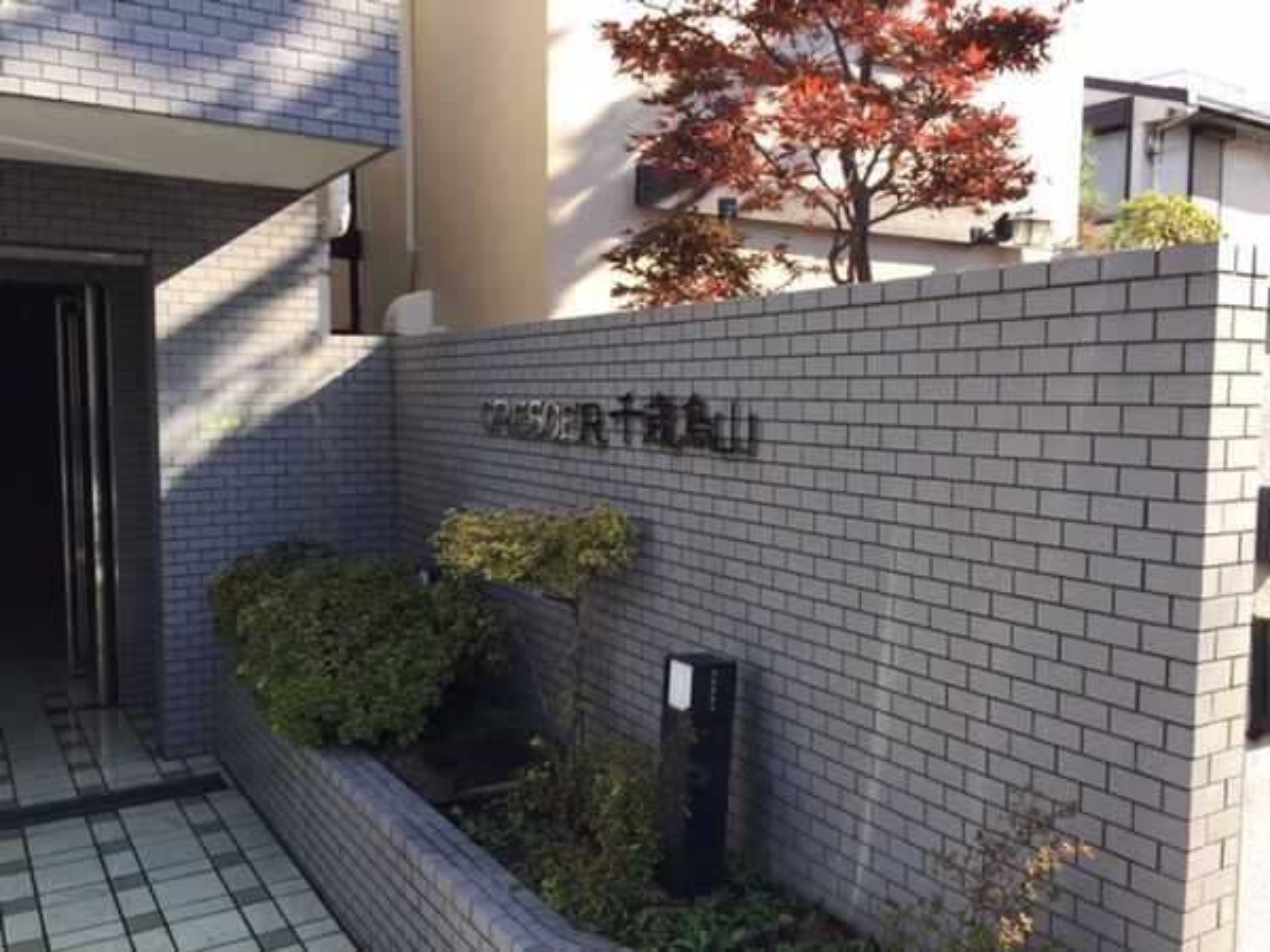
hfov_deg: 61.7
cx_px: 635
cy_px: 476
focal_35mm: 29
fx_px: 1064
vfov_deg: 48.2
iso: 32
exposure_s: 1/356
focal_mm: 4.15
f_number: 2.2
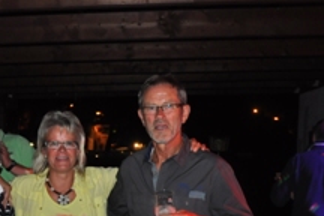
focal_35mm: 56
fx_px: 504
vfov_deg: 23.9
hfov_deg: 34.6
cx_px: 69
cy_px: 166
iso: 800
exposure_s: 1/60
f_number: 3.5
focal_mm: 18
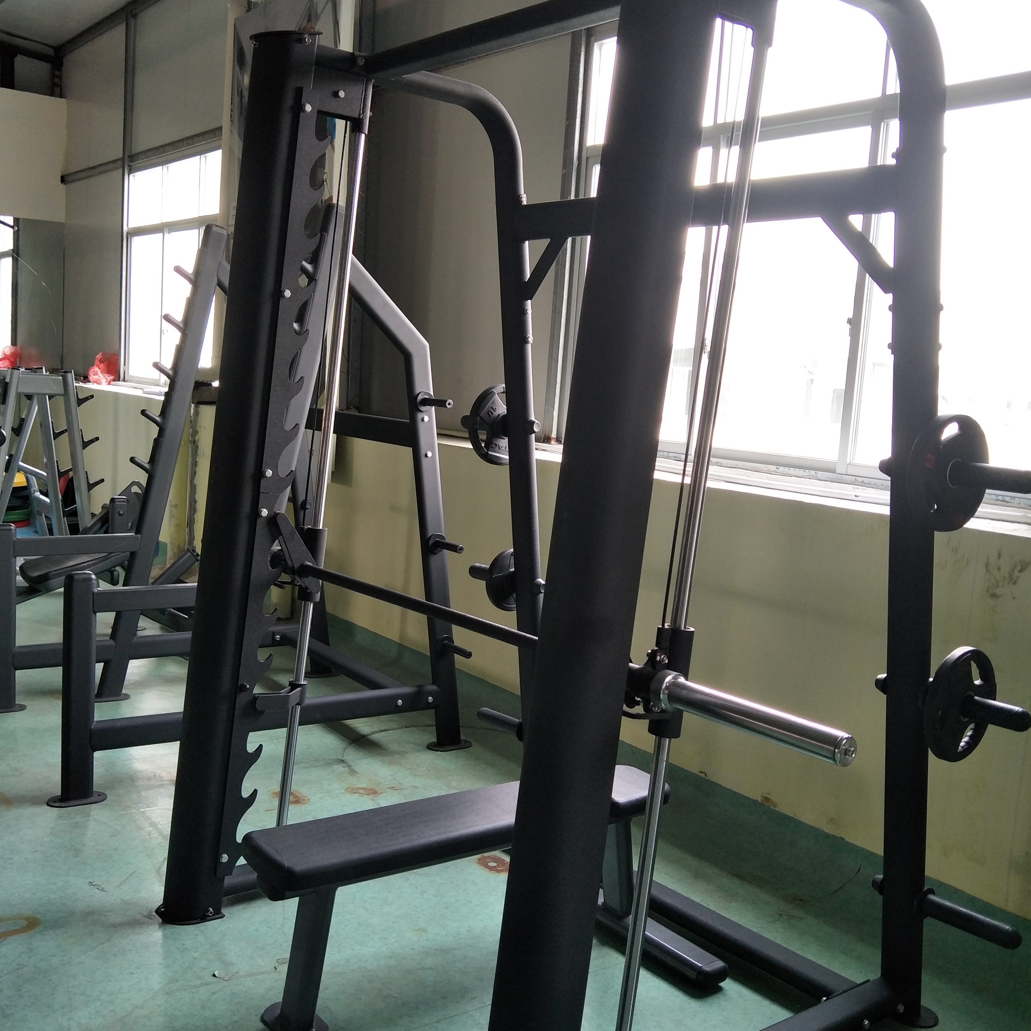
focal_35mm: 29
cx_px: 505
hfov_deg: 55.6
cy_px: 522
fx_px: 977
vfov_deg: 55.6
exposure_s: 1/50
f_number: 1.7
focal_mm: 4.1
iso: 116
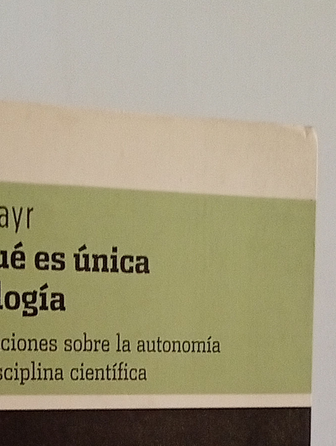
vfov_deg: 15.6
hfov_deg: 12.0
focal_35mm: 123
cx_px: 59
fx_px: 1588
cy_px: 490
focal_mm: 3.98
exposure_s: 1/20
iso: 702
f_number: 1.8
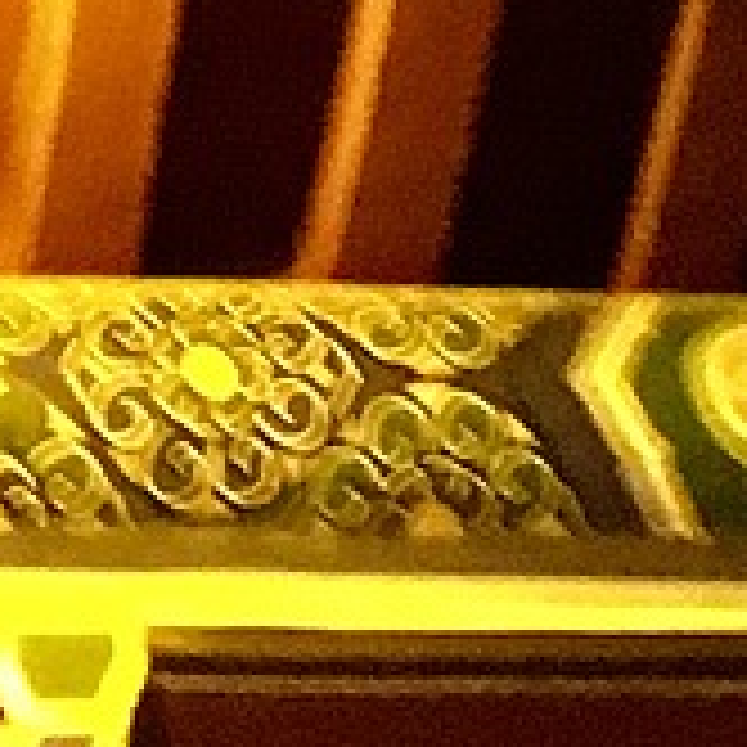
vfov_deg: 5.4
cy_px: -2783
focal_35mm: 263
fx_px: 6421
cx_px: -68
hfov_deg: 6.6
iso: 200
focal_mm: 4.15
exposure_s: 1/25
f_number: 2.2
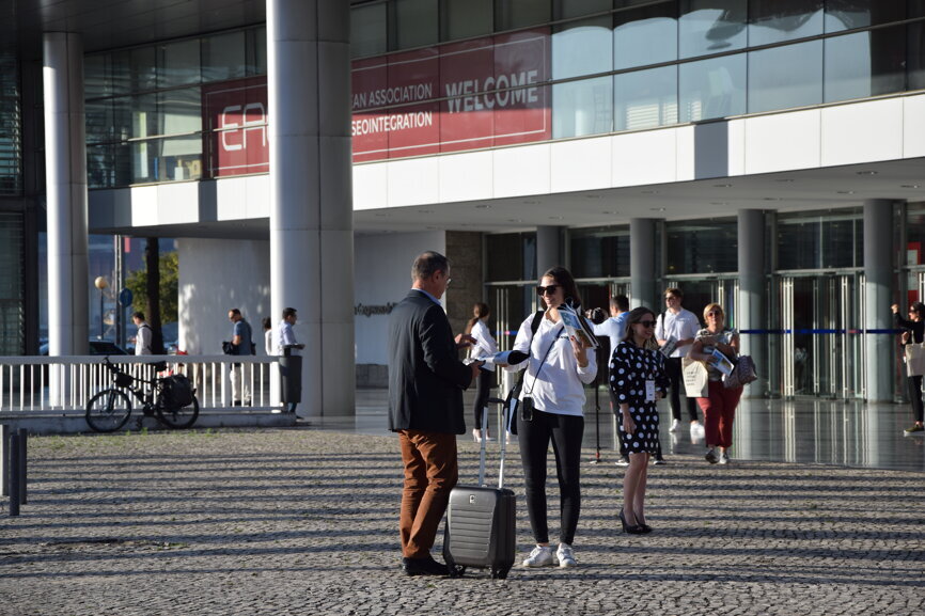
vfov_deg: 10.2
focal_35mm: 135
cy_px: 308
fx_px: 3468
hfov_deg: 15.2
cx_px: 462
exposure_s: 1/800
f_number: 7.1
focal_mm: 90
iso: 200
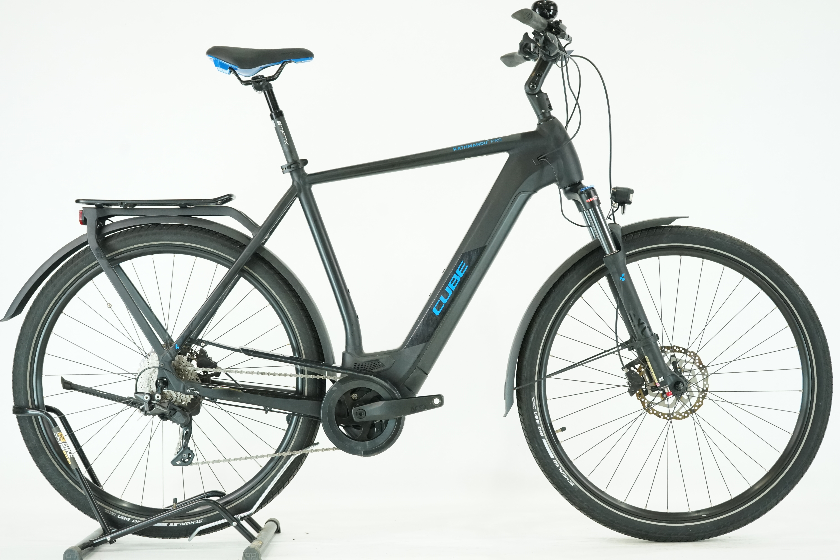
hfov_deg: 31.9
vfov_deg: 21.6
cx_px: 420
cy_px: 280
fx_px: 1470
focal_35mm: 63
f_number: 5.6
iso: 2500
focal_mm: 63
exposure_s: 1/200
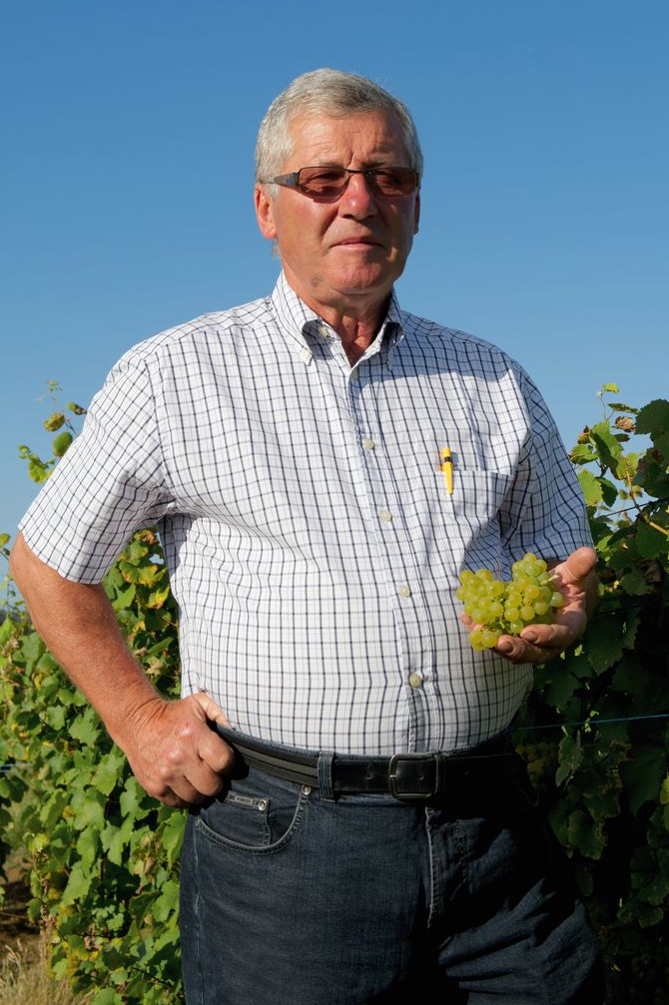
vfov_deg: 32.9
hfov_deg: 22.2
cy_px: 440
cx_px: 360
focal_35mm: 61
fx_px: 1703
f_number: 10
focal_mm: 48
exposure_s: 1/400
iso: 200
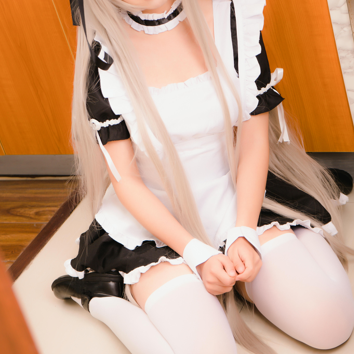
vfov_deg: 21.6
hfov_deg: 21.7
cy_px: 124
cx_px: 177
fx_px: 926
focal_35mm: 80
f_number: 5.6
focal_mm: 62
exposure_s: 1/125
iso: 400
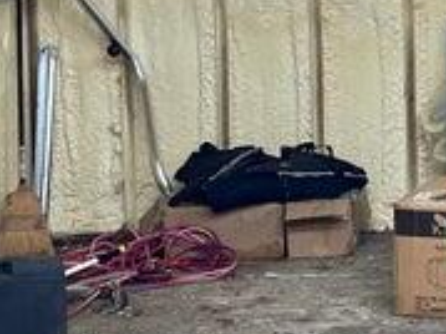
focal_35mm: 124
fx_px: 1597
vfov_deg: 11.8
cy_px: 12
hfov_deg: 15.0
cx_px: 622
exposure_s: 1/120
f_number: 1.5
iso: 100
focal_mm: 5.7
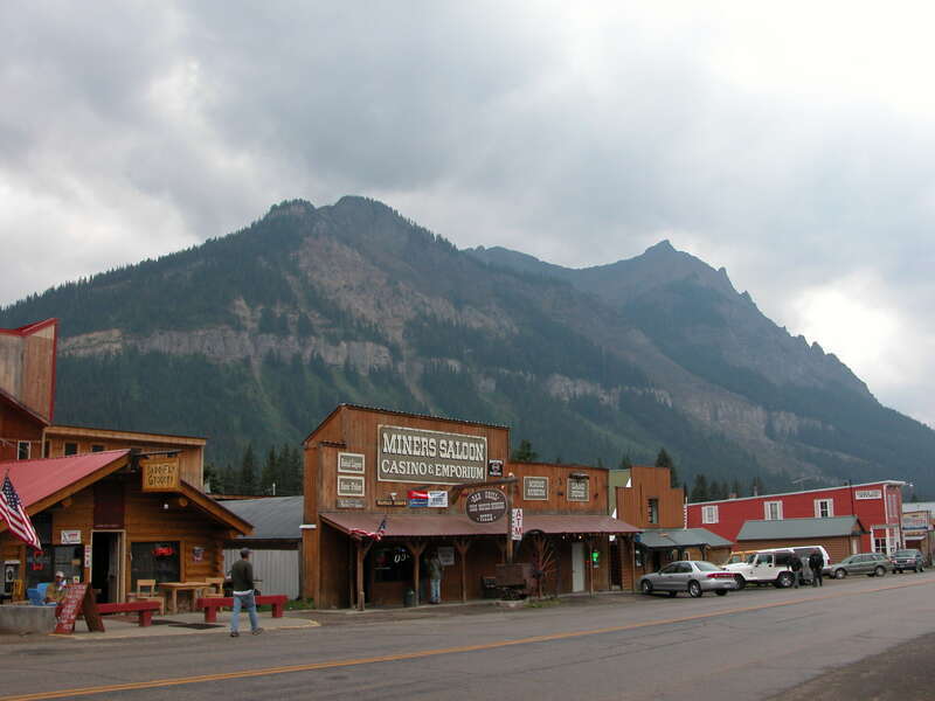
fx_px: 945
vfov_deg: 40.7
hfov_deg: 52.6
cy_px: 350
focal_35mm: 35
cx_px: 468
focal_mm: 8.9
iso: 100
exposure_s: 1/125
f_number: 8
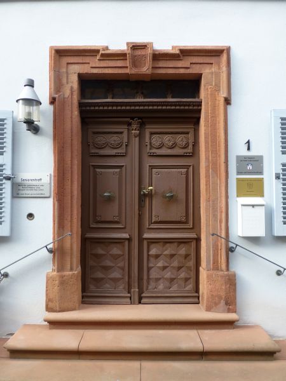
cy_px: 190
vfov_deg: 69.4
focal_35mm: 25
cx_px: 143
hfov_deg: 54.9
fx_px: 275
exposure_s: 1/100
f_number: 3.3
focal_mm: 4.3
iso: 100
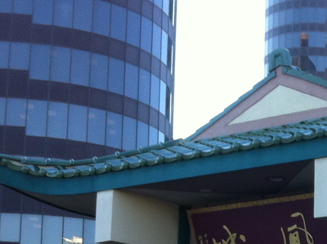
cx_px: 433
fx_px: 1066
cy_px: 294
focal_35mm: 113
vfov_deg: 12.7
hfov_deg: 16.4
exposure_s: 1/192
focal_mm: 3.85
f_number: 2.8
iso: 80
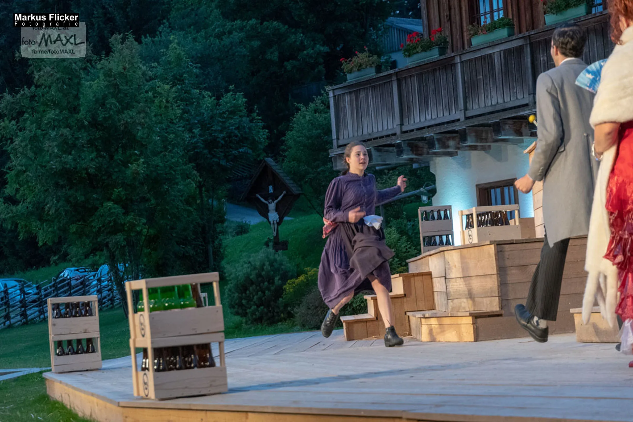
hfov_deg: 24.6
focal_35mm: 82
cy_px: 211
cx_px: 316
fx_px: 1451
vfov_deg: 16.6
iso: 2800
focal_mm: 55
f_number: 3.8
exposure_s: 1/250
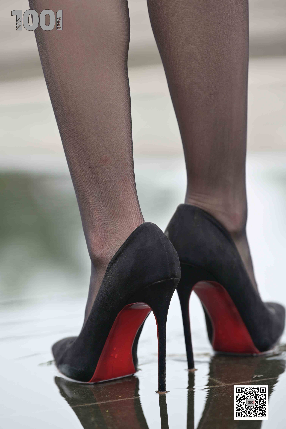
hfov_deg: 6.9
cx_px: 143
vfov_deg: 10.3
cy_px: 214
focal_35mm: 200
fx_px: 2383
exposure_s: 1/320
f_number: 4
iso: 200
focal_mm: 200
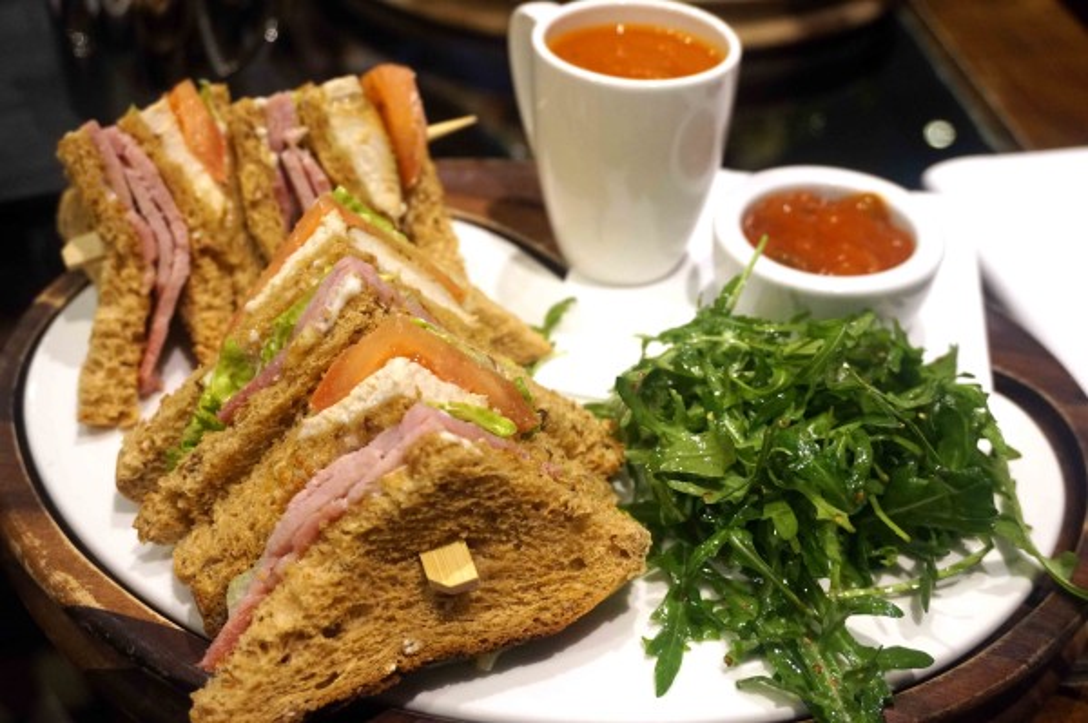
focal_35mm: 44
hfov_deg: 45.0
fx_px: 1314
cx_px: 544
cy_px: 362
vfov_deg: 30.8
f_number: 4.5
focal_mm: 29
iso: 1000
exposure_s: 1/60
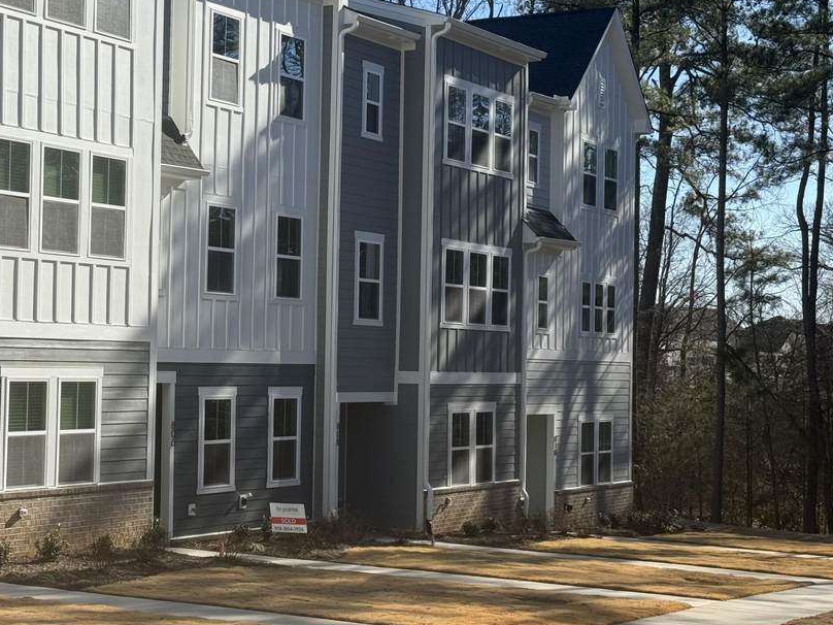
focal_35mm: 76
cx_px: 340
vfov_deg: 19.4
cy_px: 287
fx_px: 1829
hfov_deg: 25.6
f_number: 1.78
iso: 64
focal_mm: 6.76
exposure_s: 1/3891
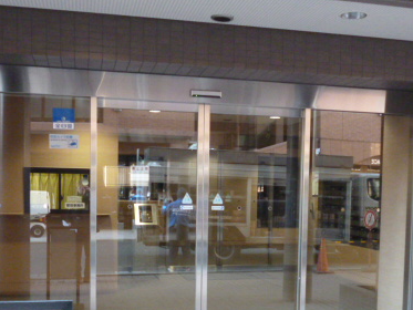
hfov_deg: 39.6
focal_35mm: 48
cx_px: 228
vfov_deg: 29.8
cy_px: 236
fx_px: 573
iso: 800
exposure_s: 1/50
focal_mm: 5
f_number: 3.1
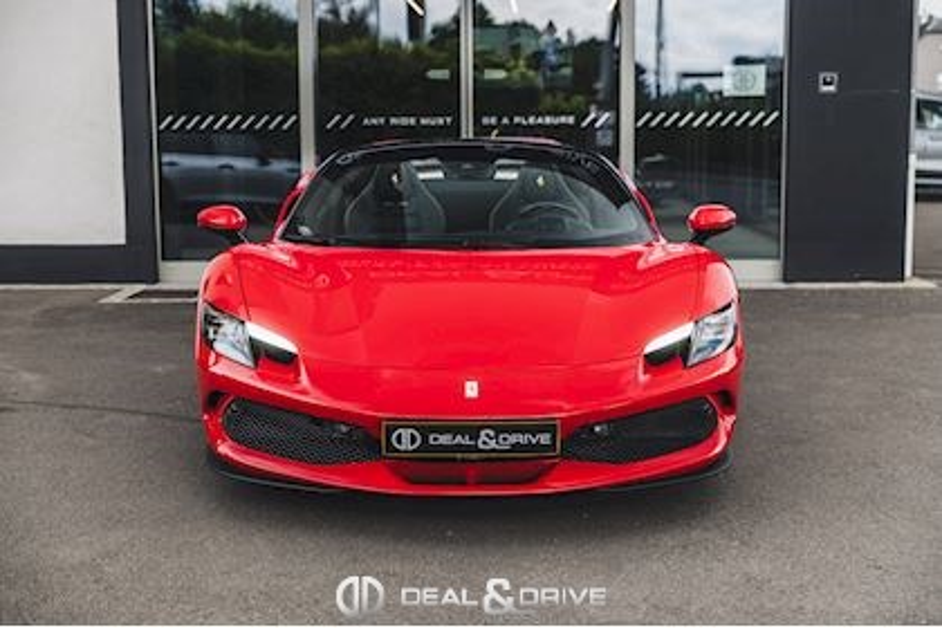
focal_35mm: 52
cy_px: 314
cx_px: 471
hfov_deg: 38.2
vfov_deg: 26.0
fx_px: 1361
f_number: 2.8
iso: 100
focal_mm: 52
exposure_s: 1/200
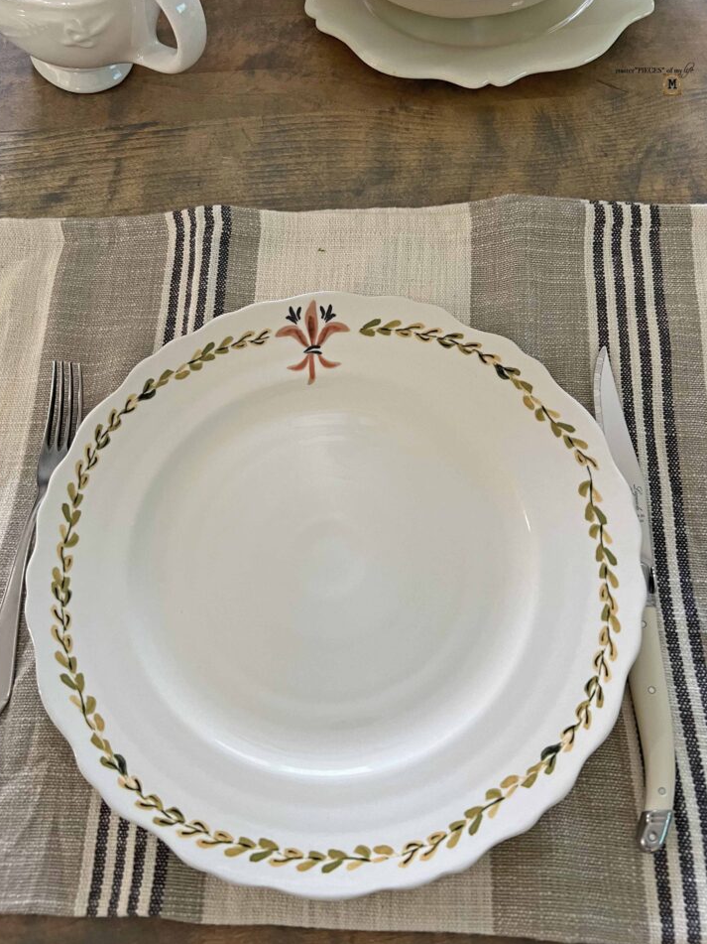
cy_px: 471
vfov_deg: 63.5
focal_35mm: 28
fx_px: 763
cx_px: 350
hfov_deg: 49.7
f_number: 1.5
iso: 160
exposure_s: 1/60
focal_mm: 5.7
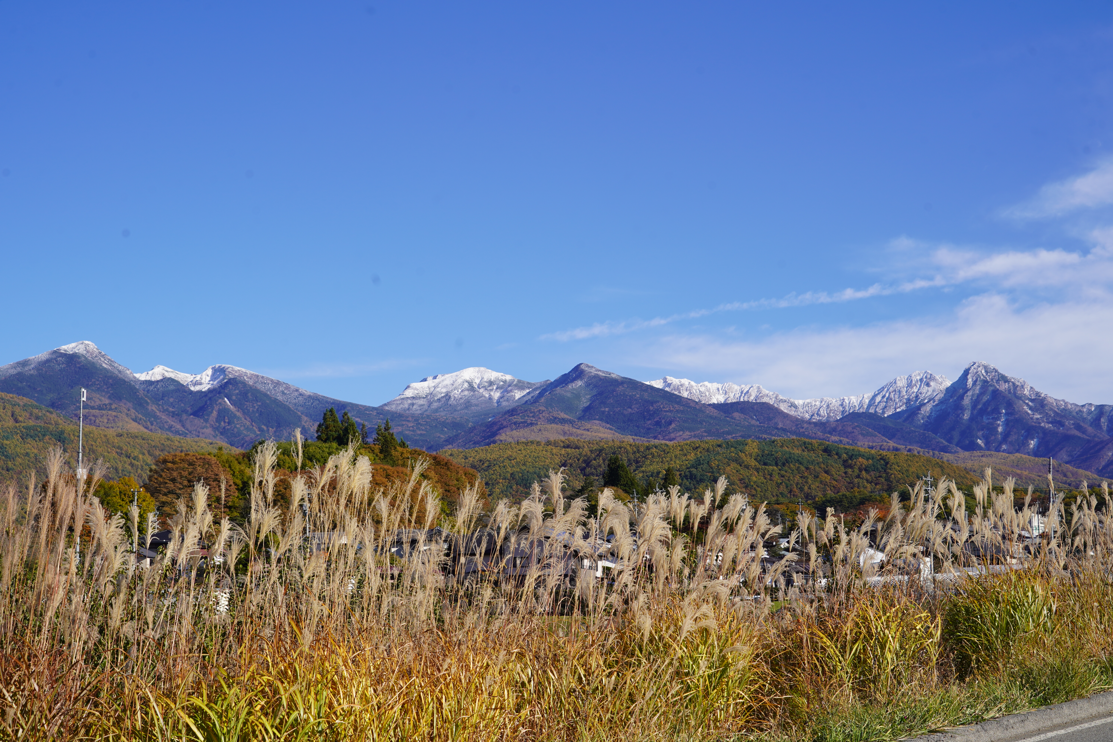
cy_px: 371
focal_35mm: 55
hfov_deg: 36.2
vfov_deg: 24.6
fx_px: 1700
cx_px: 556
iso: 100
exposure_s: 1/125
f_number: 11
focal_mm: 55
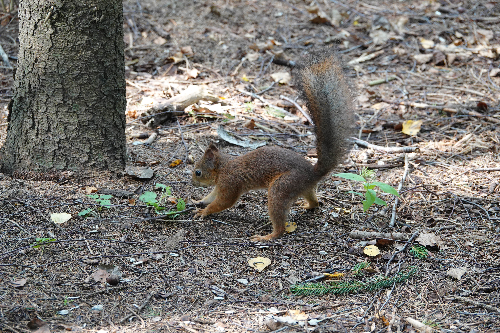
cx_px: 250
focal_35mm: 184
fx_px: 2555
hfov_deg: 11.2
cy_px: 166
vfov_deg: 7.5
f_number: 4
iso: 800
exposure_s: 1/60
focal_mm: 67.46
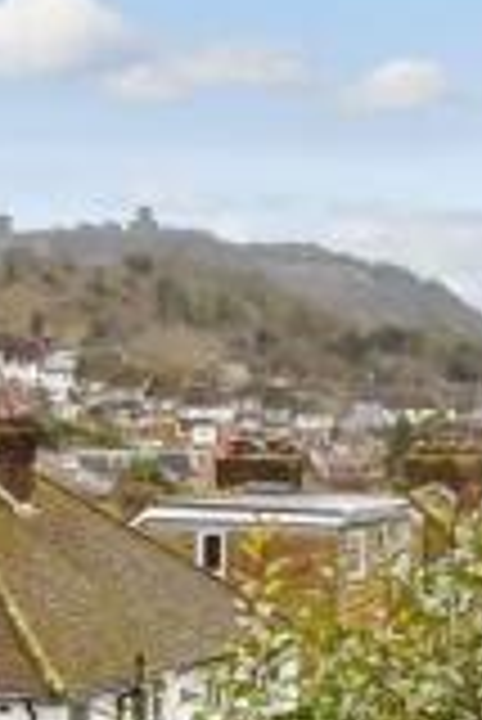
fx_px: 2465
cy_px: 313
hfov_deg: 11.1
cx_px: 372
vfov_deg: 16.6
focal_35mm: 123
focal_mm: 20
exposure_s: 1/200
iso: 400
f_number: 8
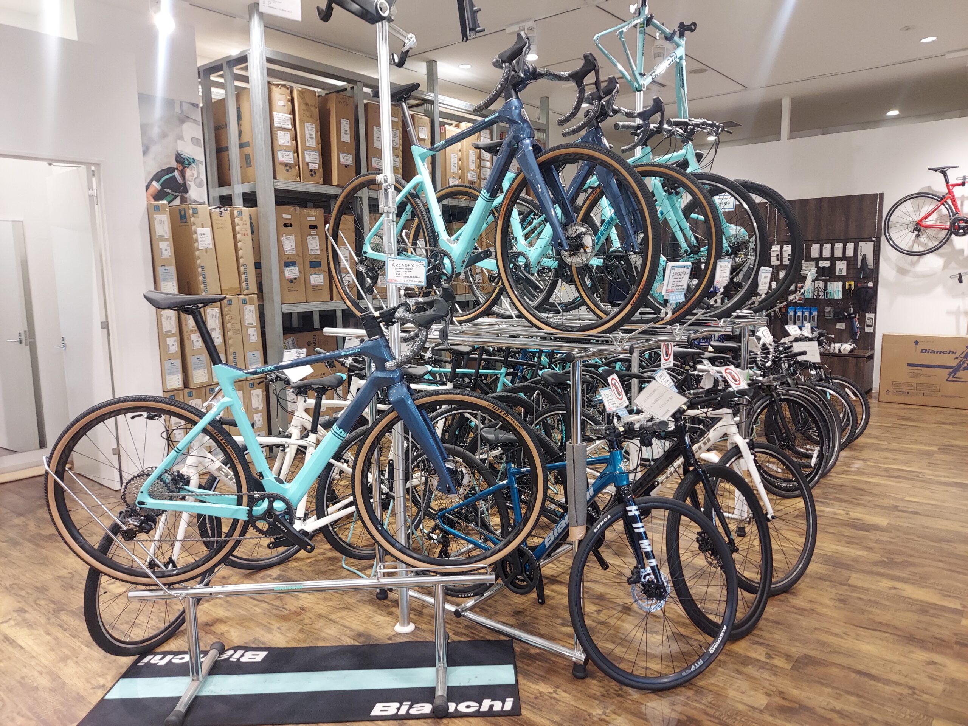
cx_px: 484
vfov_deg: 54.9
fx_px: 699
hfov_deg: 69.4
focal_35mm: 25
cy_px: 363
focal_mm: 4.6
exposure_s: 1/50
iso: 125
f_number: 2
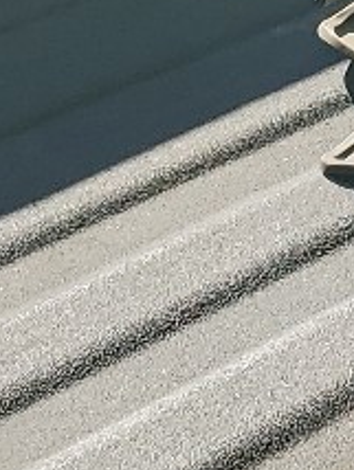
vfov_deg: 9.9
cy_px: -191
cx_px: 471
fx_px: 2640
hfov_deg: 7.6
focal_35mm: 194
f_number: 1.5
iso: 50
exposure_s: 1/1250
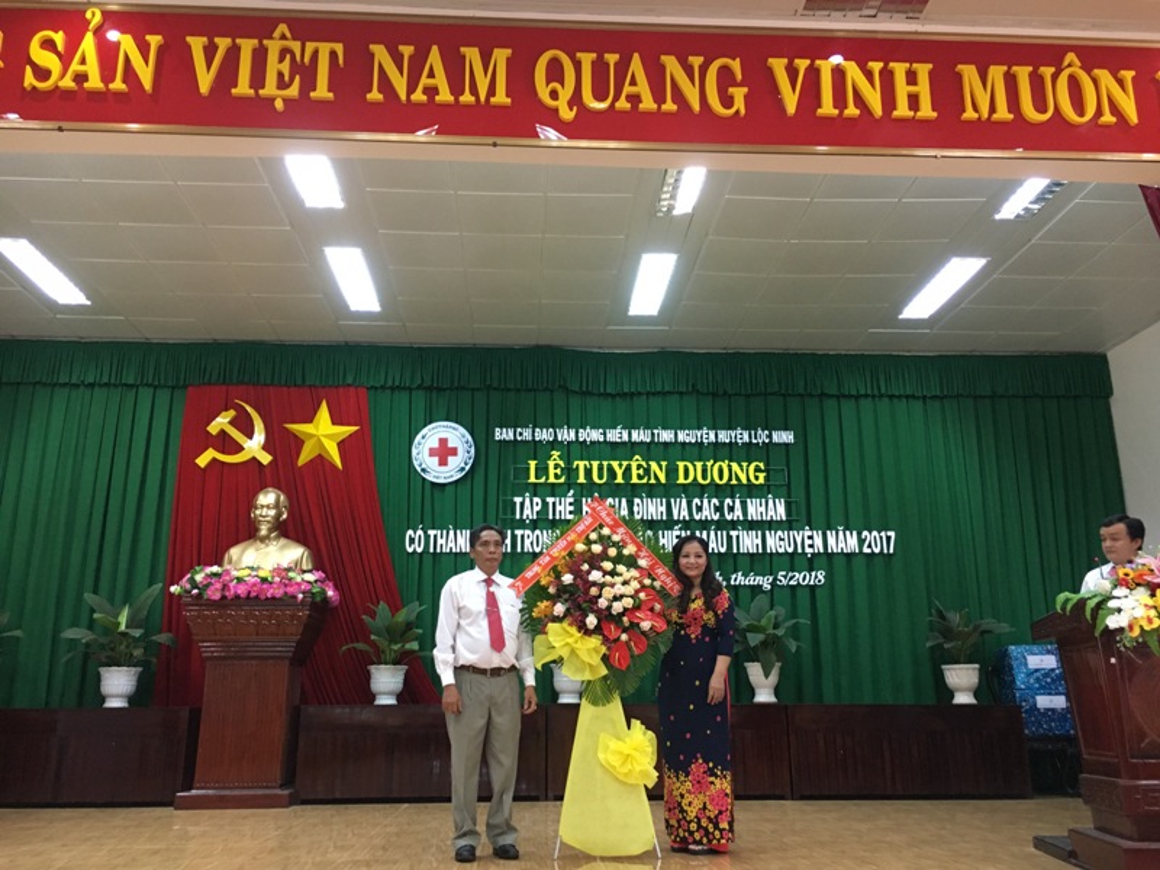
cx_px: 580
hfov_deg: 61.7
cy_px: 435
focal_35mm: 29
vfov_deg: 48.2
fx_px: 972
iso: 200
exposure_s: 1/33
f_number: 2.2
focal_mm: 4.15
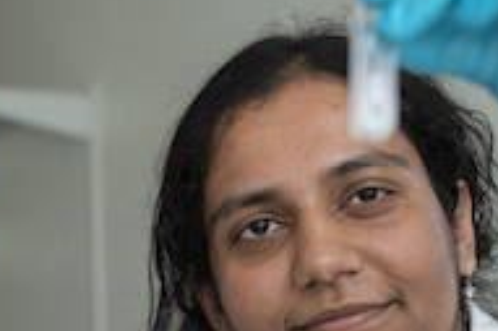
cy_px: 306
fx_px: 1769
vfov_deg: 10.6
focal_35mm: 128
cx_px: 159
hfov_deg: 16.0
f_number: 5.6
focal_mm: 61
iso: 640
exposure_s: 1/250
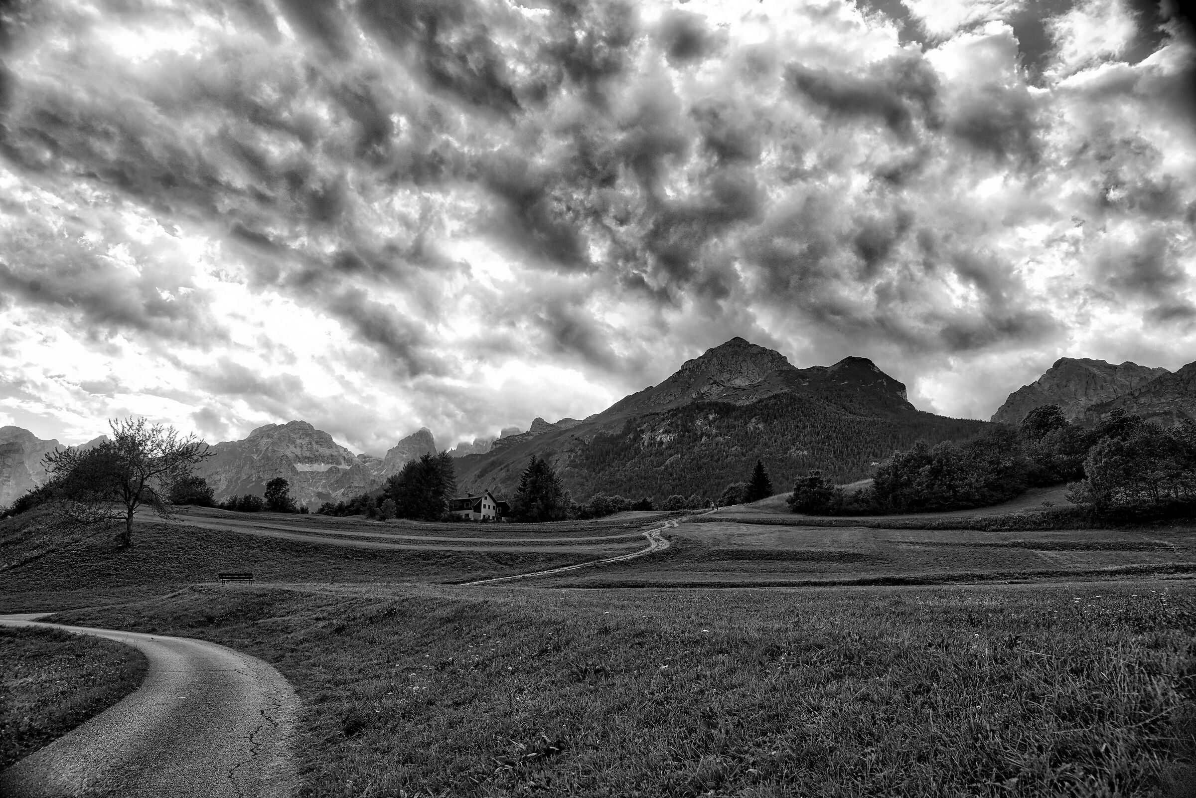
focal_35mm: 24
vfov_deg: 53.2
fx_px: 797
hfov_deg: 73.7
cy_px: 399
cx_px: 598
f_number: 7.1
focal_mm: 24
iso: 100
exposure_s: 1/400
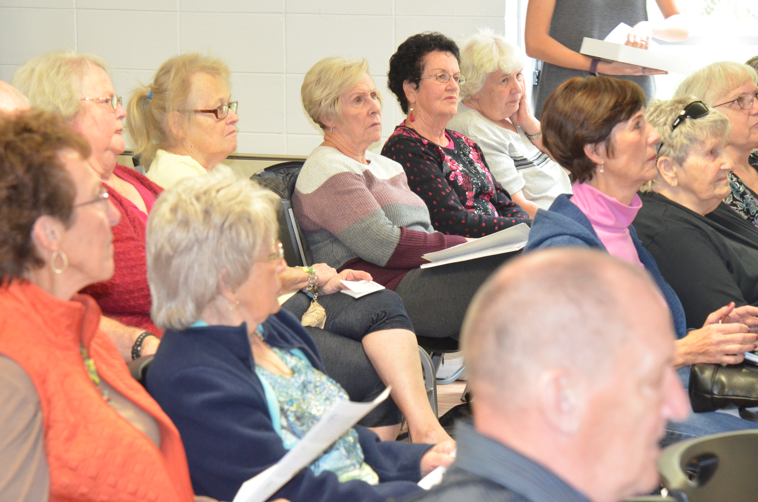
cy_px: 252
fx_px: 2742
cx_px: 385
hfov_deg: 15.7
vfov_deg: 10.5
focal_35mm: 131
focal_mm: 85
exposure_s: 1/60
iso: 3200
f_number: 7.1
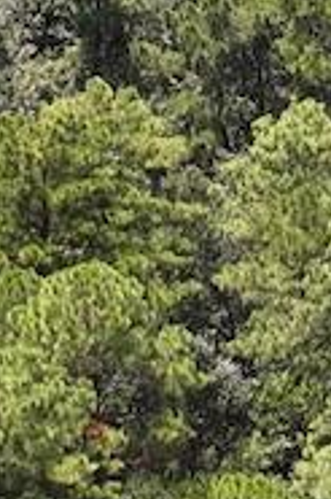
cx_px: 767
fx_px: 3578
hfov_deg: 5.2
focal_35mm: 259
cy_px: 339
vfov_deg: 8.0
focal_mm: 12.29
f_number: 2.8
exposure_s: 1/30
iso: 100
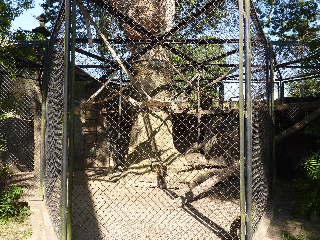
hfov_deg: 69.4
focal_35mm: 25
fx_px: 231
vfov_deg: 54.9
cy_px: 120
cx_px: 160
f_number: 4
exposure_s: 1/160
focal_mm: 4.1
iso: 80
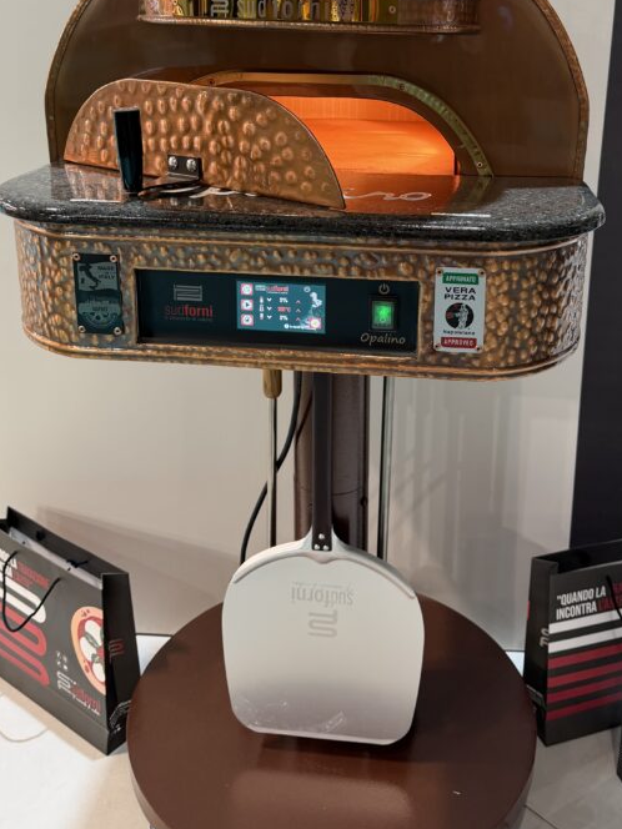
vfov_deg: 48.8
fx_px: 886
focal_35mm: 37
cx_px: 337
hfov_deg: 38.6
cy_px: 241
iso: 160
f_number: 1.78
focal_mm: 6.76
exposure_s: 1/50
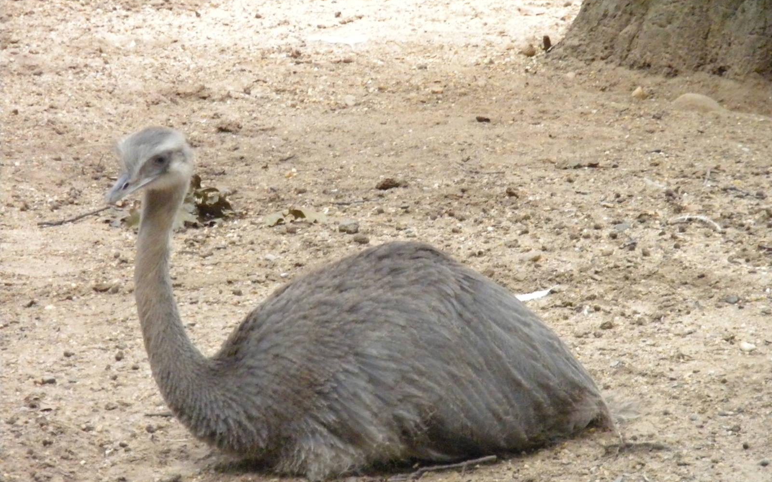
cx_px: 386
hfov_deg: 7.6
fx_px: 5807
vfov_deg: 4.8
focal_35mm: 276
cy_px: 267
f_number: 5.3
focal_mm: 46.2
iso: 800
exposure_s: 1/232
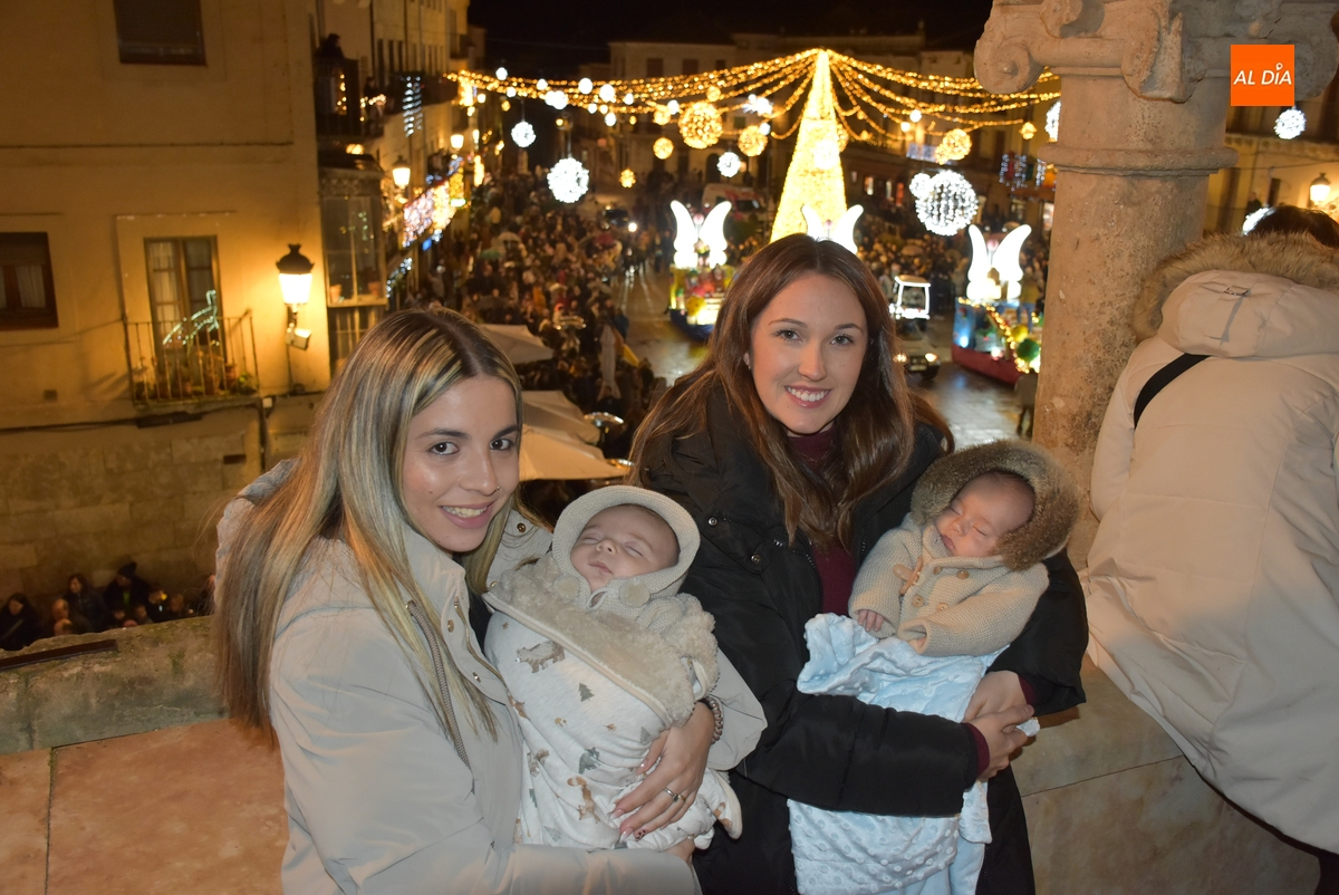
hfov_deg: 55.1
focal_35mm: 34
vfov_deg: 38.4
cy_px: 448
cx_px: 670
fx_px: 1284
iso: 1000
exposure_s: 1/60
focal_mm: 23
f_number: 3.8
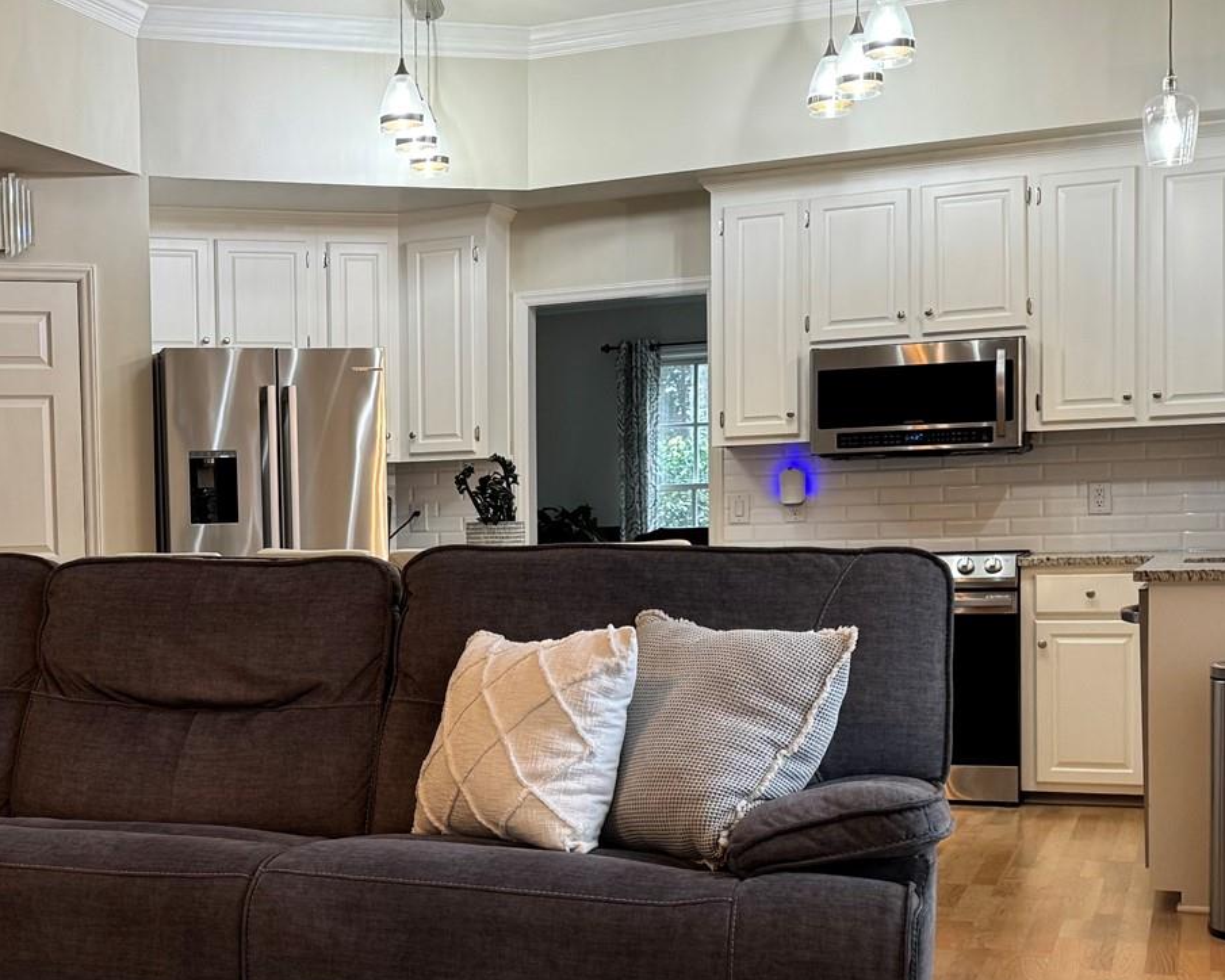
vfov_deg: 28.5
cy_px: 625
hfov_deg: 33.8
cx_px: 171
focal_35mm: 53
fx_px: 1922
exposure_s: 1/60
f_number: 1.78
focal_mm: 6.76
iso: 200
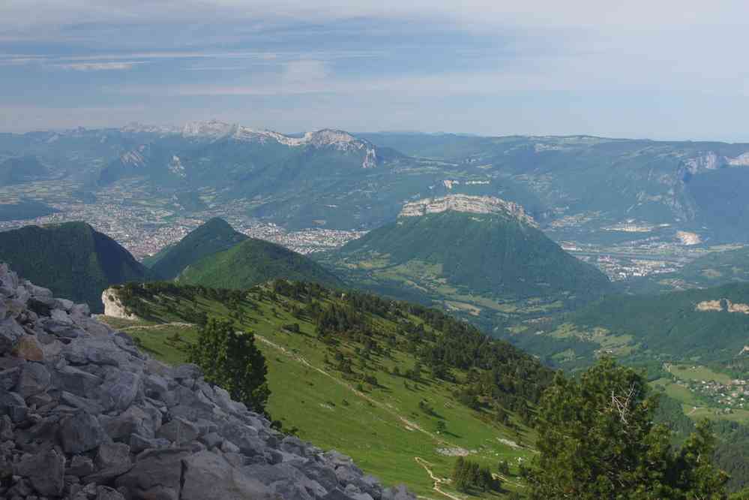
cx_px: 374
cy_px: 250
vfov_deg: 34.2
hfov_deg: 49.6
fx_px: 811
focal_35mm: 39
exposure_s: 1/80
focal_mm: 26
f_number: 11
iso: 200
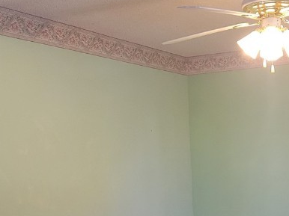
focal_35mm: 69
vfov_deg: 21.0
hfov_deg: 27.6
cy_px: 176
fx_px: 576
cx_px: 234
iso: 320
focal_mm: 5.4
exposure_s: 1/120
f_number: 1.8
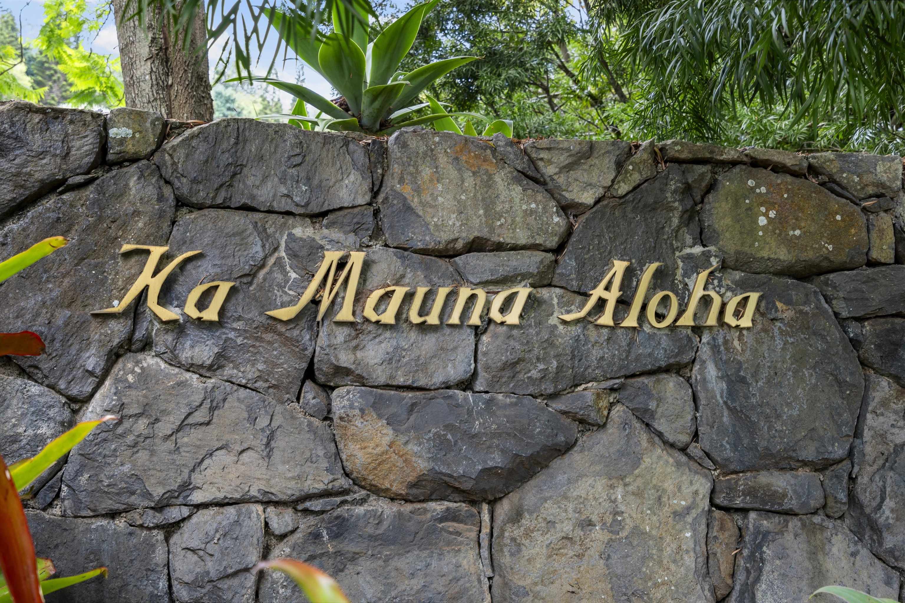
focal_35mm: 52
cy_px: 302
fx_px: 1307
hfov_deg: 38.2
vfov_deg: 26.0
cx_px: 452
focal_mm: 35
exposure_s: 1/50
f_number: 5.6
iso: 250
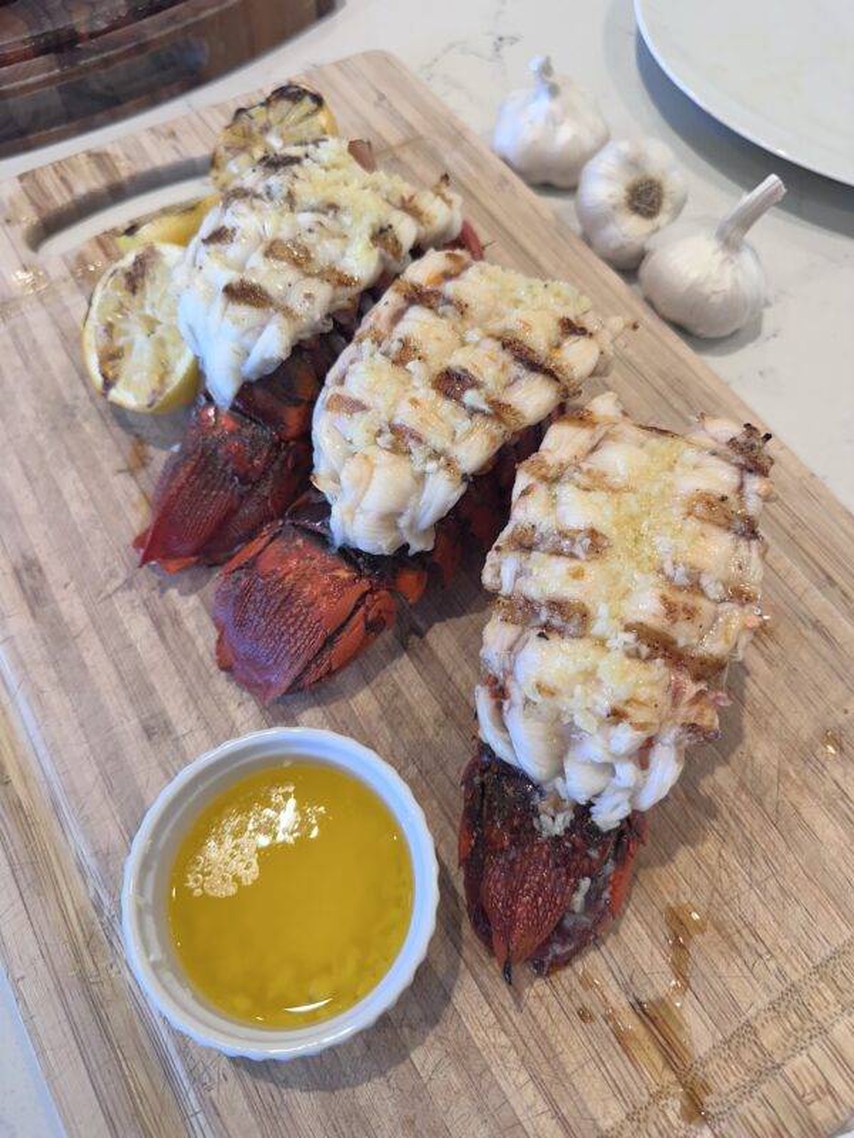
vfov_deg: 71.6
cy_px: 569
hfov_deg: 56.8
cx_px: 427
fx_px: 789
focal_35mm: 24
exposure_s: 1/120
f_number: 1.78
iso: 100
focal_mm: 6.86
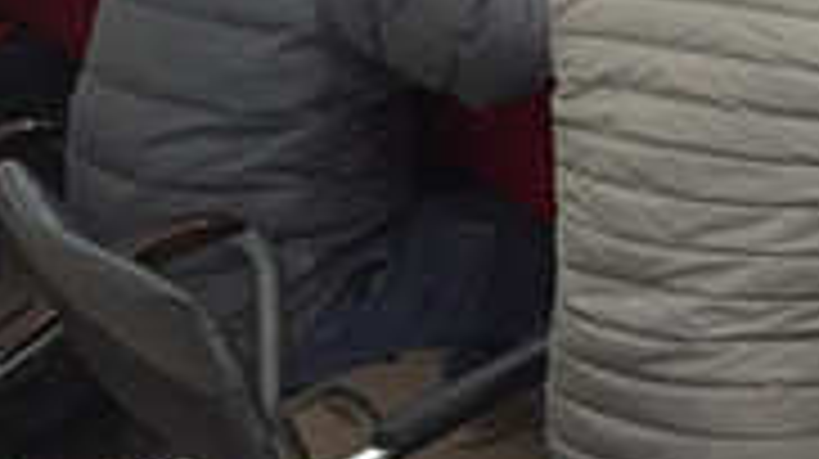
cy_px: -106
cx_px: 1008
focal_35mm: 87
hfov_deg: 22.4
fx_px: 1888
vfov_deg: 13.4
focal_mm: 4.15
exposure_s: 1/20
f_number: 2.2
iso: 250
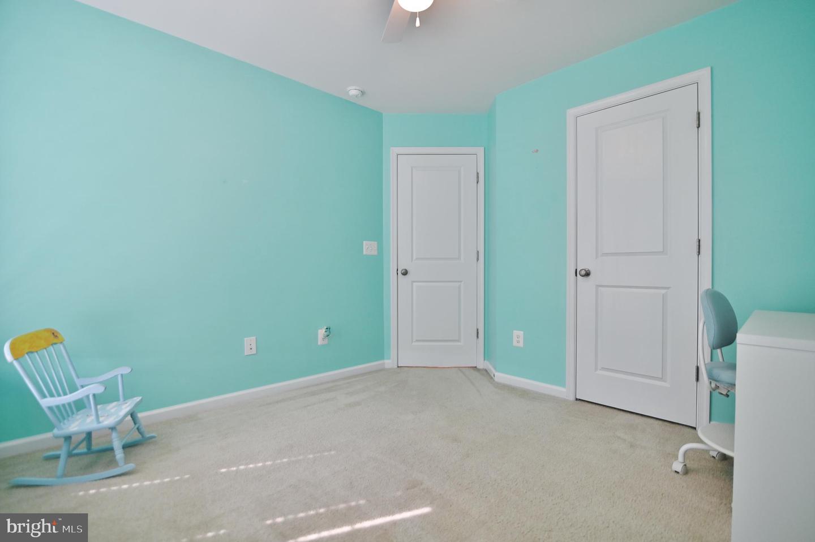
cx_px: 408
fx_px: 362
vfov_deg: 73.7
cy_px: 271
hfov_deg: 96.8
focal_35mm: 16
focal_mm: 16
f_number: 2.8
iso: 400
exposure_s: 1/250
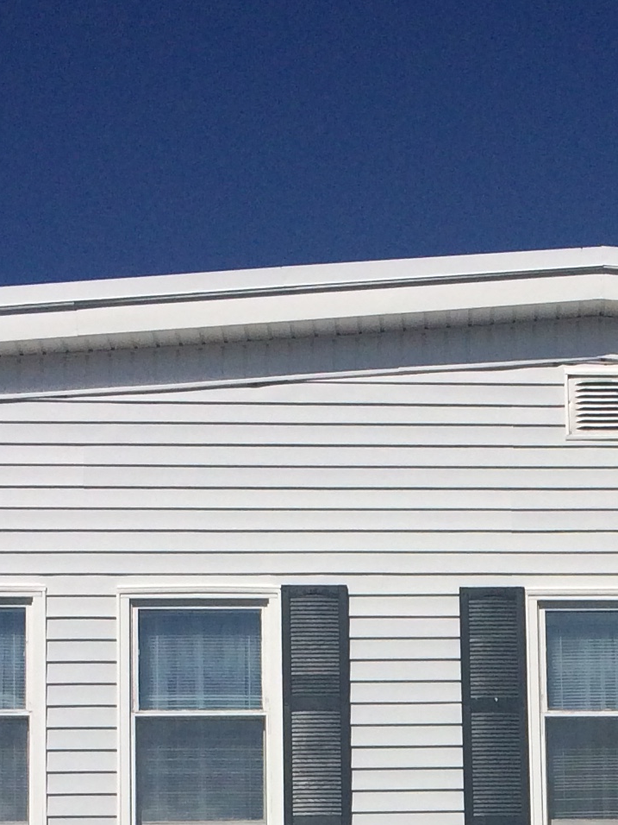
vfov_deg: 18.2
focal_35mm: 99
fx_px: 2357
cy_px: 1125
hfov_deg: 14.7
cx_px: 611
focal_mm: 4.15
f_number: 2.2
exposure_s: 1/6849
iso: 40
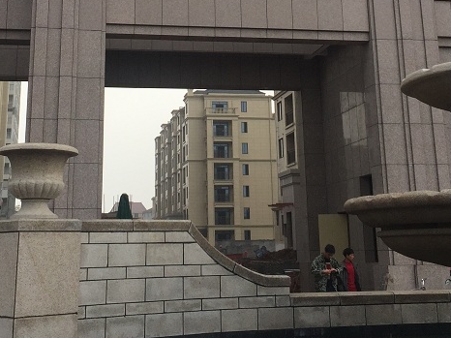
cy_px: 19
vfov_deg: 23.2
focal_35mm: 61
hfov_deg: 31.7
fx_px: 794
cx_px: 216
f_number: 2.2
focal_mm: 4.15
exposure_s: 1/1163
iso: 32
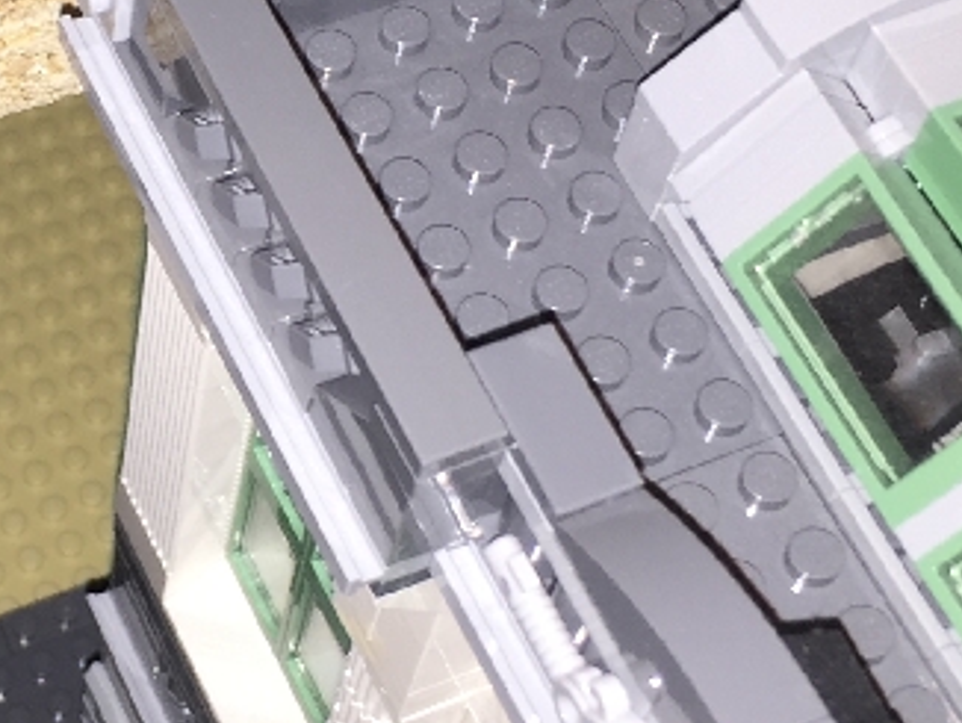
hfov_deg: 21.0
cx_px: 83
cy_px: 390
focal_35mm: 91
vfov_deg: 16.3
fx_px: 2531
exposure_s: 1/33
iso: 32
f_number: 2.2
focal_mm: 4.15
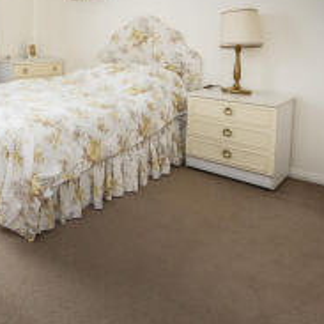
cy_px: 70
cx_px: -27
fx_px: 328
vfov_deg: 49.8
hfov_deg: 42.3
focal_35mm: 31
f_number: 5.6
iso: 500
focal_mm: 14
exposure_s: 1/10
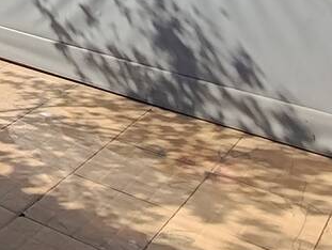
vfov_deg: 16.5
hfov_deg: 22.1
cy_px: -205
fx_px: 711
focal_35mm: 74
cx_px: -155
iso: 50
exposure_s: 1/548
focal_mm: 1.65
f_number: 2.2
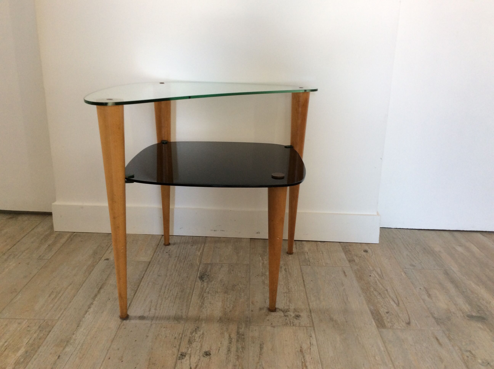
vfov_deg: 44.1
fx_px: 456
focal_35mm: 32
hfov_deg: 56.9
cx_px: 247
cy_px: 184
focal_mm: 3.3
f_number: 2.4
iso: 32
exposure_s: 1/25
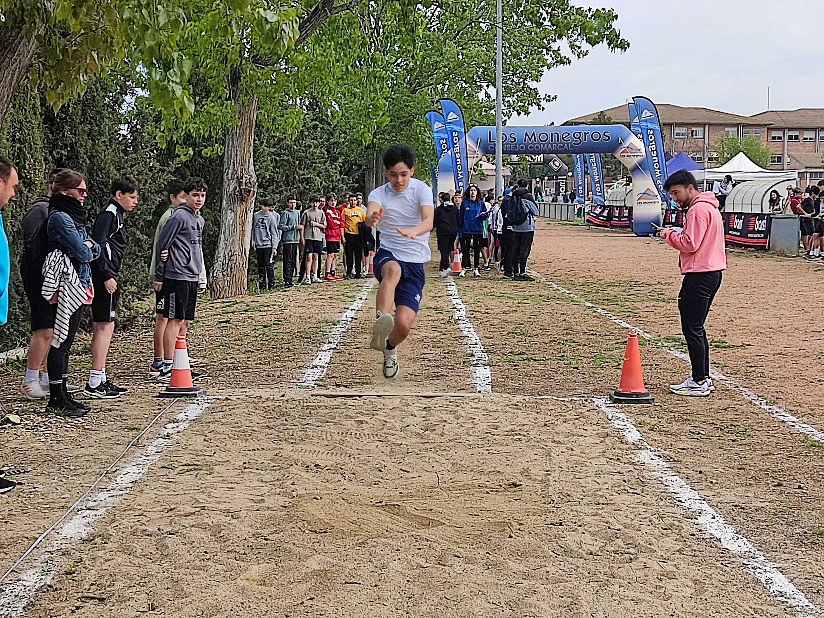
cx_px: 412
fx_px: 1452
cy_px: 309
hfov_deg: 31.7
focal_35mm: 61
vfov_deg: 24.0
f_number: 1.79
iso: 50
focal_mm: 4.71
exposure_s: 1/864
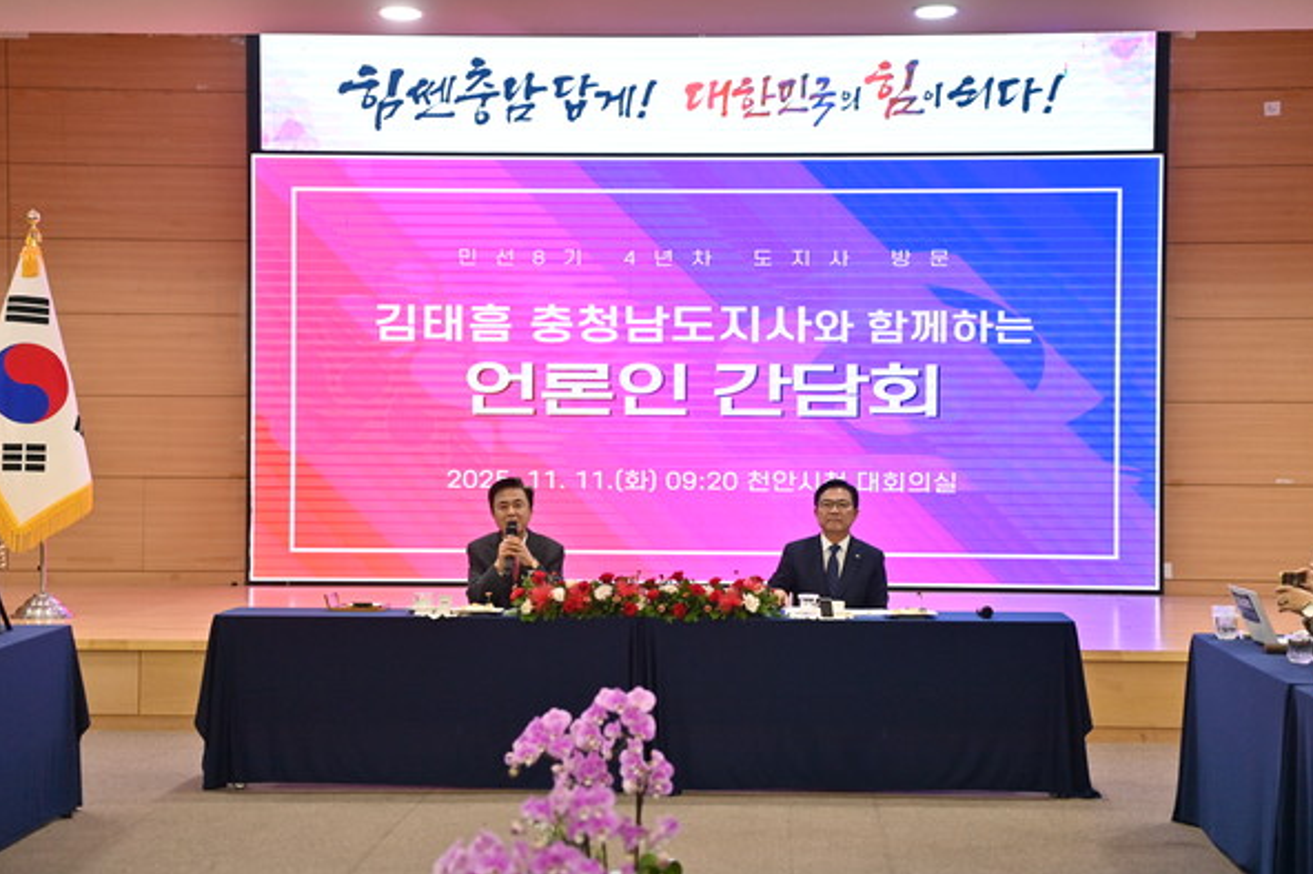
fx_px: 2588
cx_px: 661
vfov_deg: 19.2
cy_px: 433
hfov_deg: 28.5
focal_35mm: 71
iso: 1000
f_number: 3.5
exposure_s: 1/200
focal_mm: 70
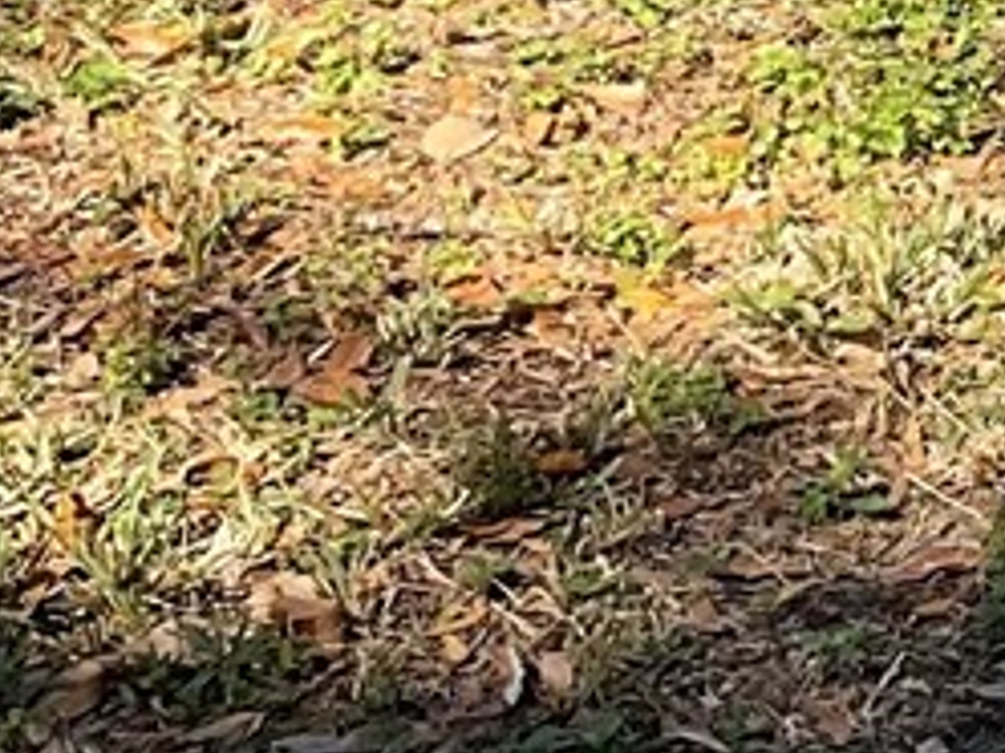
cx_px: 1832
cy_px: -883
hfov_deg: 10.0
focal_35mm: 187
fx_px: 5429
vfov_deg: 7.5
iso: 16
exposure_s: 1/855
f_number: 1.8
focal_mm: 3
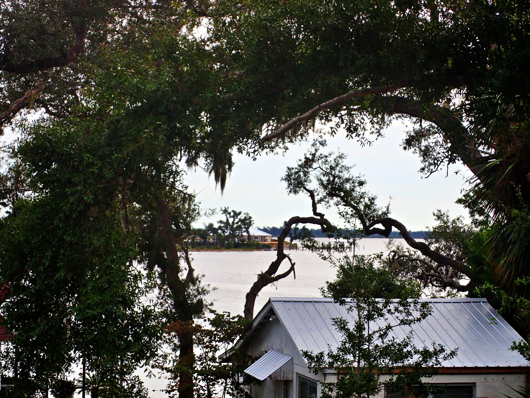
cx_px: 265
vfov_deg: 14.8
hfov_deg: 19.6
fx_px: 1531
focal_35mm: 100
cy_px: 199
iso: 125
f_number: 6.3
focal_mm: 18
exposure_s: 1/200
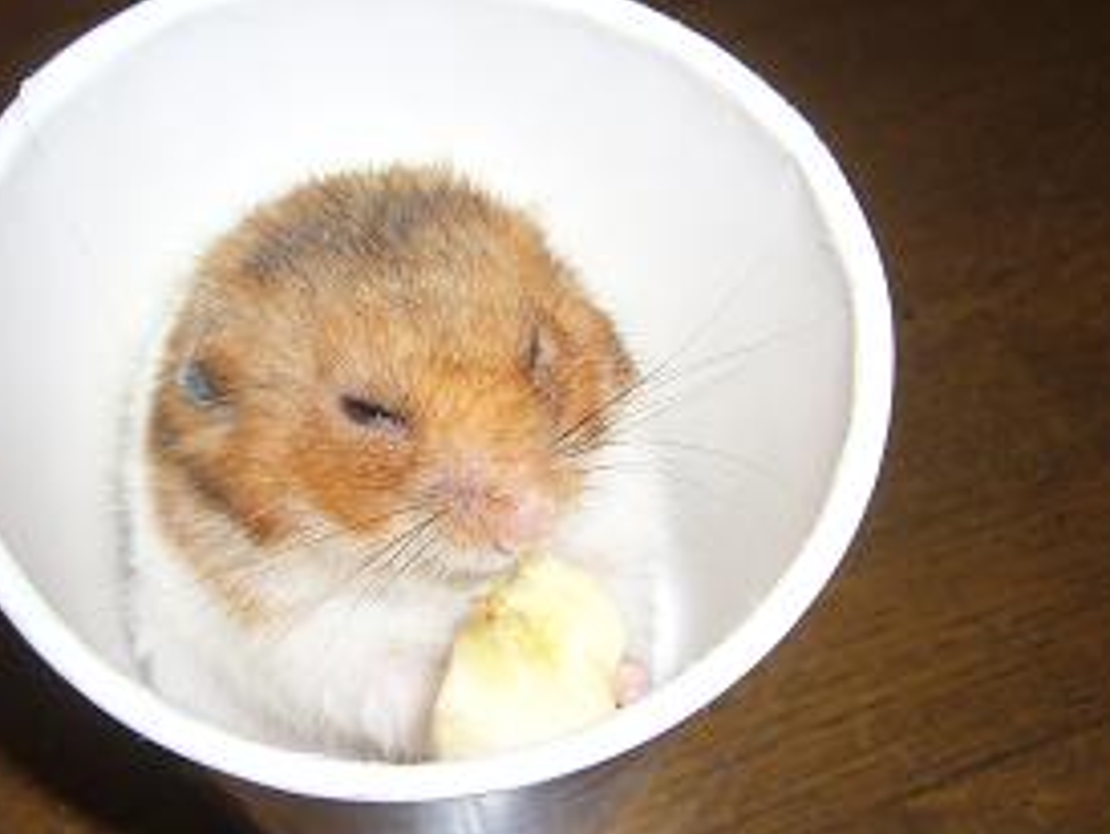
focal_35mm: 49
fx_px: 1573
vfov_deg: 29.7
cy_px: 449
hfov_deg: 38.7
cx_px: 454
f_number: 2.8
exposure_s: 1/60
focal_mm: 5.8
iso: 80
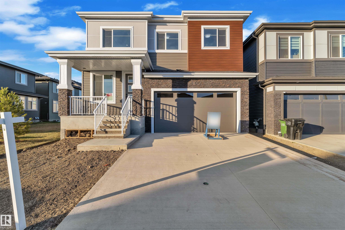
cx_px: 172
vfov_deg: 73.7
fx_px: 153
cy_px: 115
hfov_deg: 96.7
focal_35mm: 16
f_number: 6.3
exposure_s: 1/500
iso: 160
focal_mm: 16
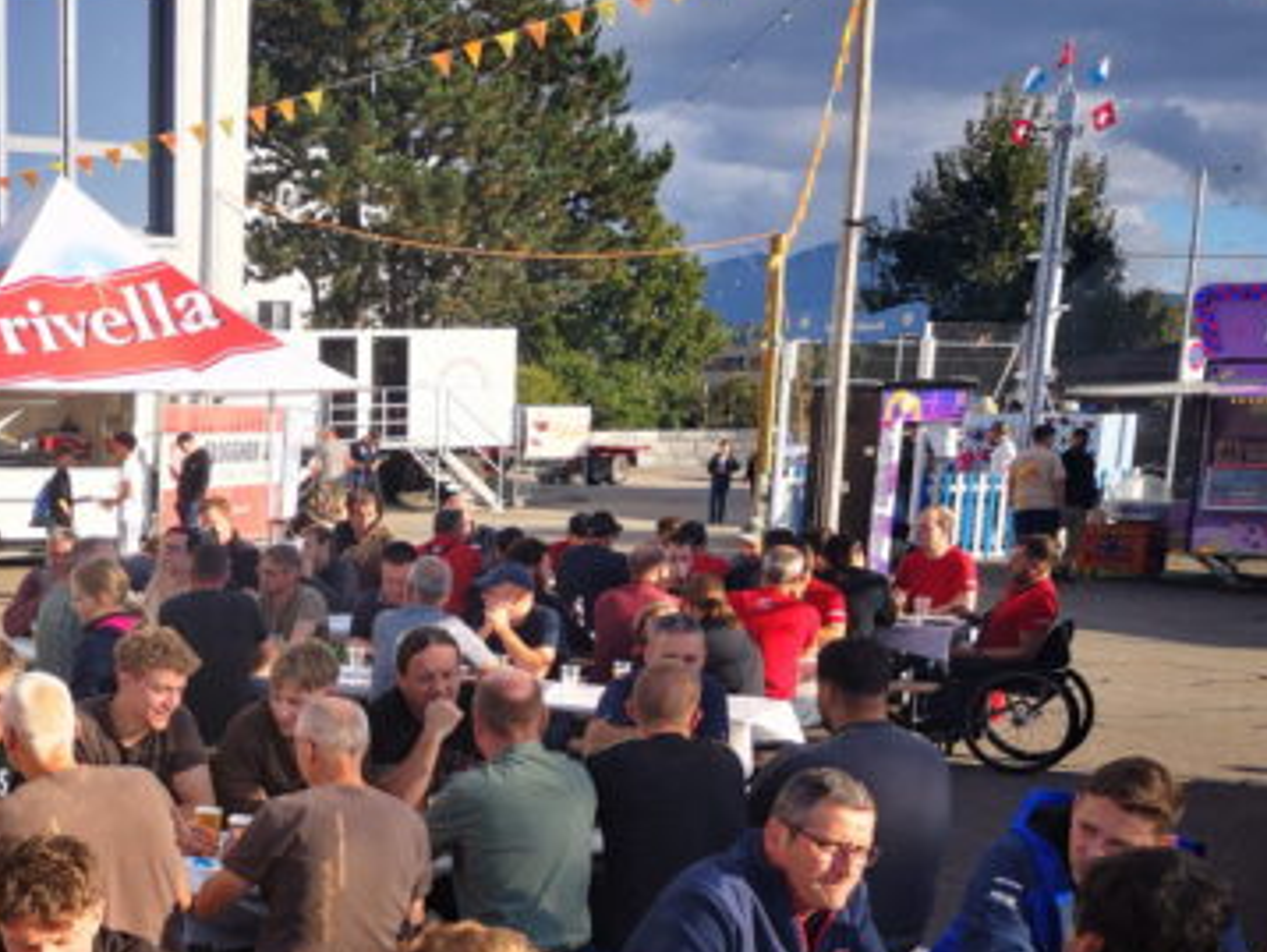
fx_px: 1795
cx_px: 216
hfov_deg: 37.2
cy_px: 841
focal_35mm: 49
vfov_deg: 28.7
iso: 50
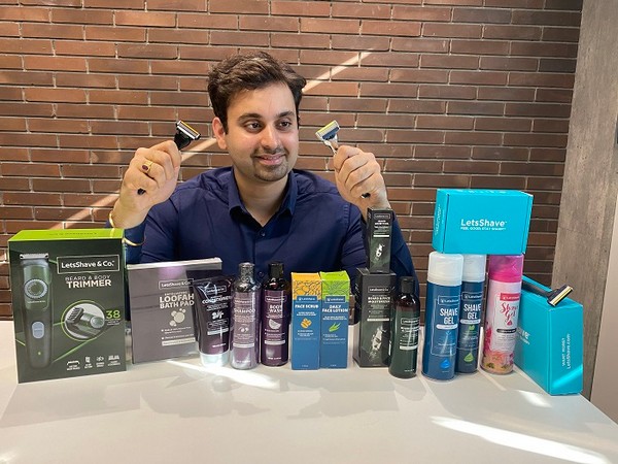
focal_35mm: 26
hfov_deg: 67.3
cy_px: 232
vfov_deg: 53.1
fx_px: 464
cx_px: 309
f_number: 1.8
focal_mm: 4.25
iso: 200
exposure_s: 1/50
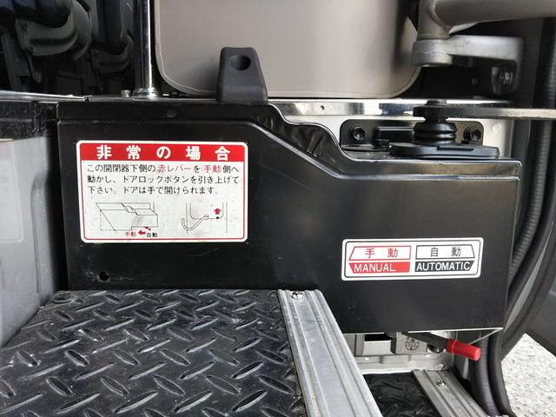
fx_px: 482
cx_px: 278
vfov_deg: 46.8
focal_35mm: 30
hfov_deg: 60.0
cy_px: 208
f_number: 2.2
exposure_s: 1/60
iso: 64
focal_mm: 4
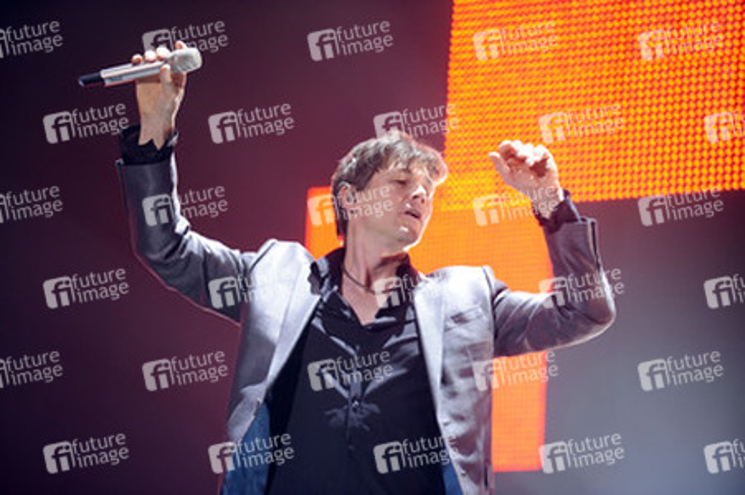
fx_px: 4136
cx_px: 372
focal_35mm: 200
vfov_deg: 6.9
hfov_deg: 10.3
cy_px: 248
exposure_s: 1/200
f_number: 4
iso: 1600
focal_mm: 200
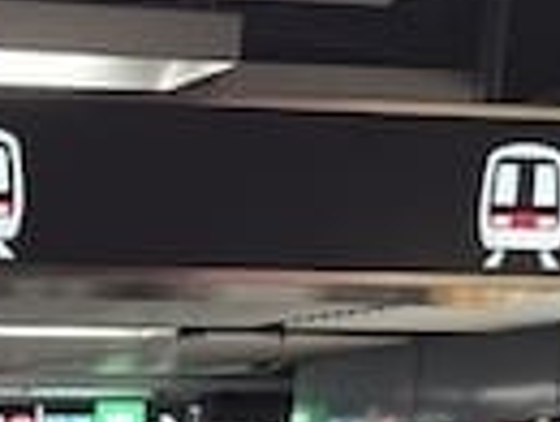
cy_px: 1016
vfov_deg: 9.4
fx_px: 2285
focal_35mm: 141
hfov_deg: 12.4
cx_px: -547
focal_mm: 6.3
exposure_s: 1/100
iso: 320
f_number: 1.7
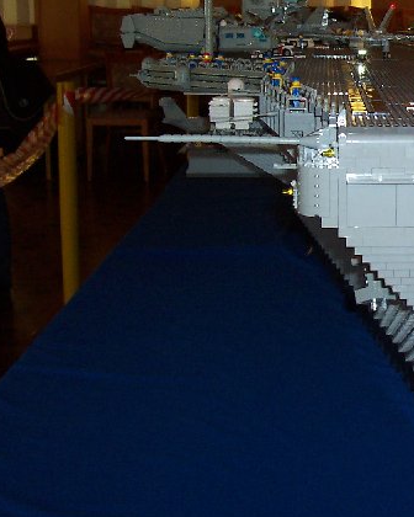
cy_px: 177
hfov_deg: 20.5
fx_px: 1072
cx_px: 489
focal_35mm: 70
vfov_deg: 27.0
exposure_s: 1/60
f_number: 2.8
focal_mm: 5.6
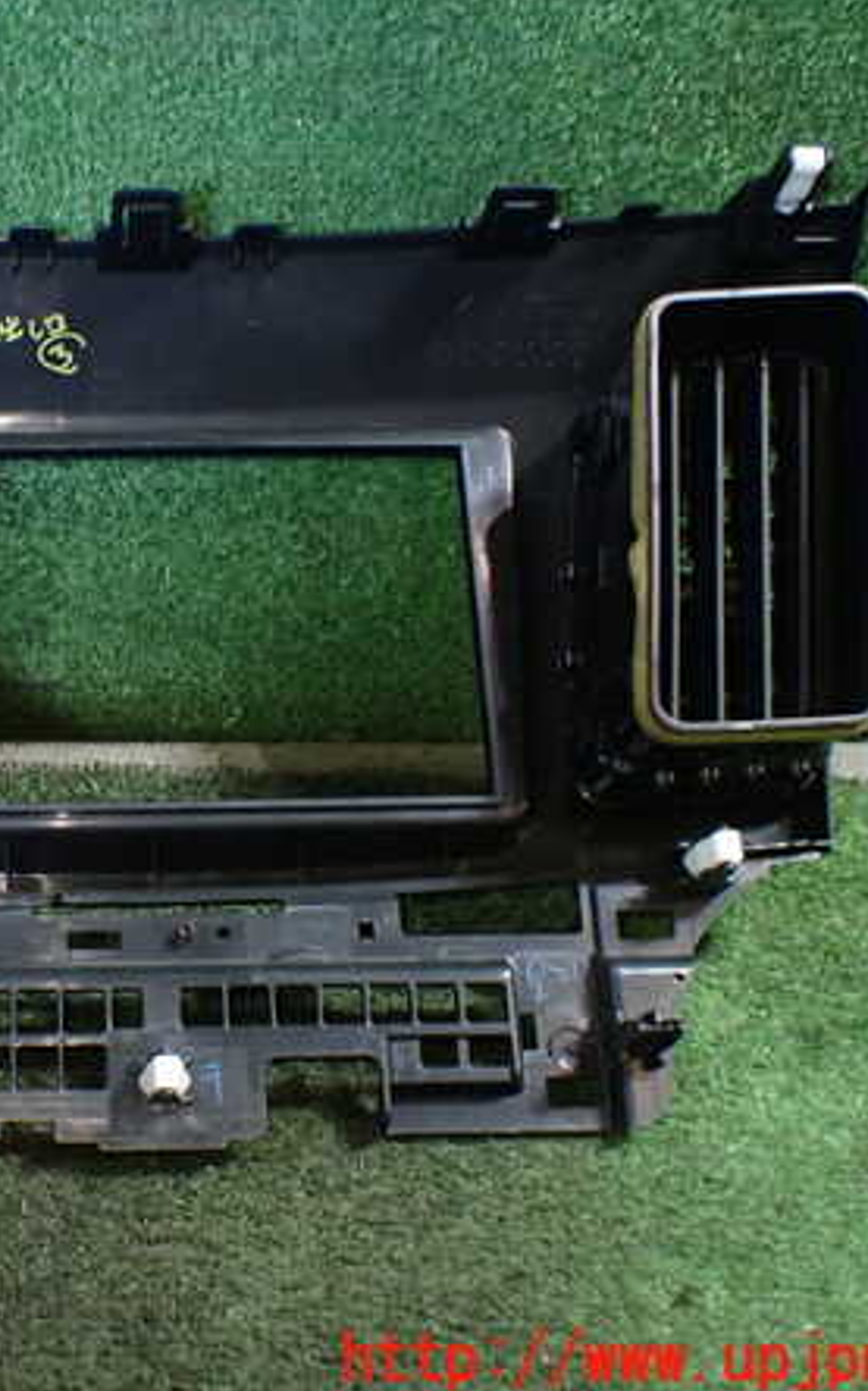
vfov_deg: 46.2
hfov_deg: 28.8
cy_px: 696
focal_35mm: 43
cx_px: 110
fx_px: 1630
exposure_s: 1/80
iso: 800
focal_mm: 5.4
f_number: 2.3
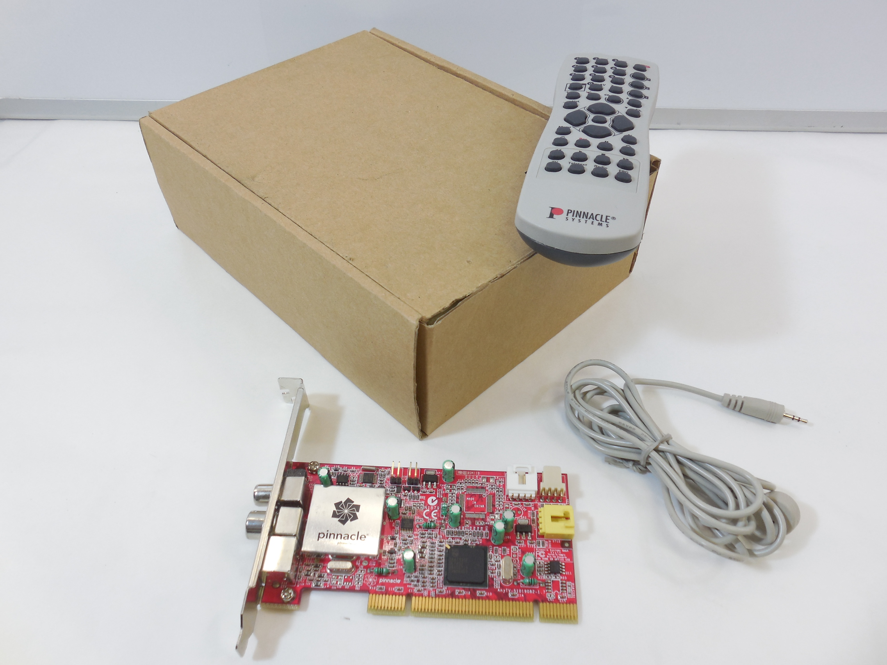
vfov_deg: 53.1
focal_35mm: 26
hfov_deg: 67.3
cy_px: 332
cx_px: 444
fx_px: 666
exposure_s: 1/40
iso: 125
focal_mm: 4.6
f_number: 3.5
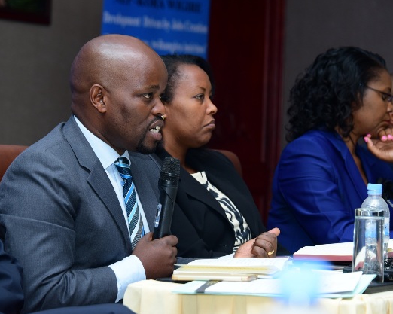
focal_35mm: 144
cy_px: 158
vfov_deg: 10.7
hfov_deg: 13.4
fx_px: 1674
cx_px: 180
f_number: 6.3
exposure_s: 1/60
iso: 800
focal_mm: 125
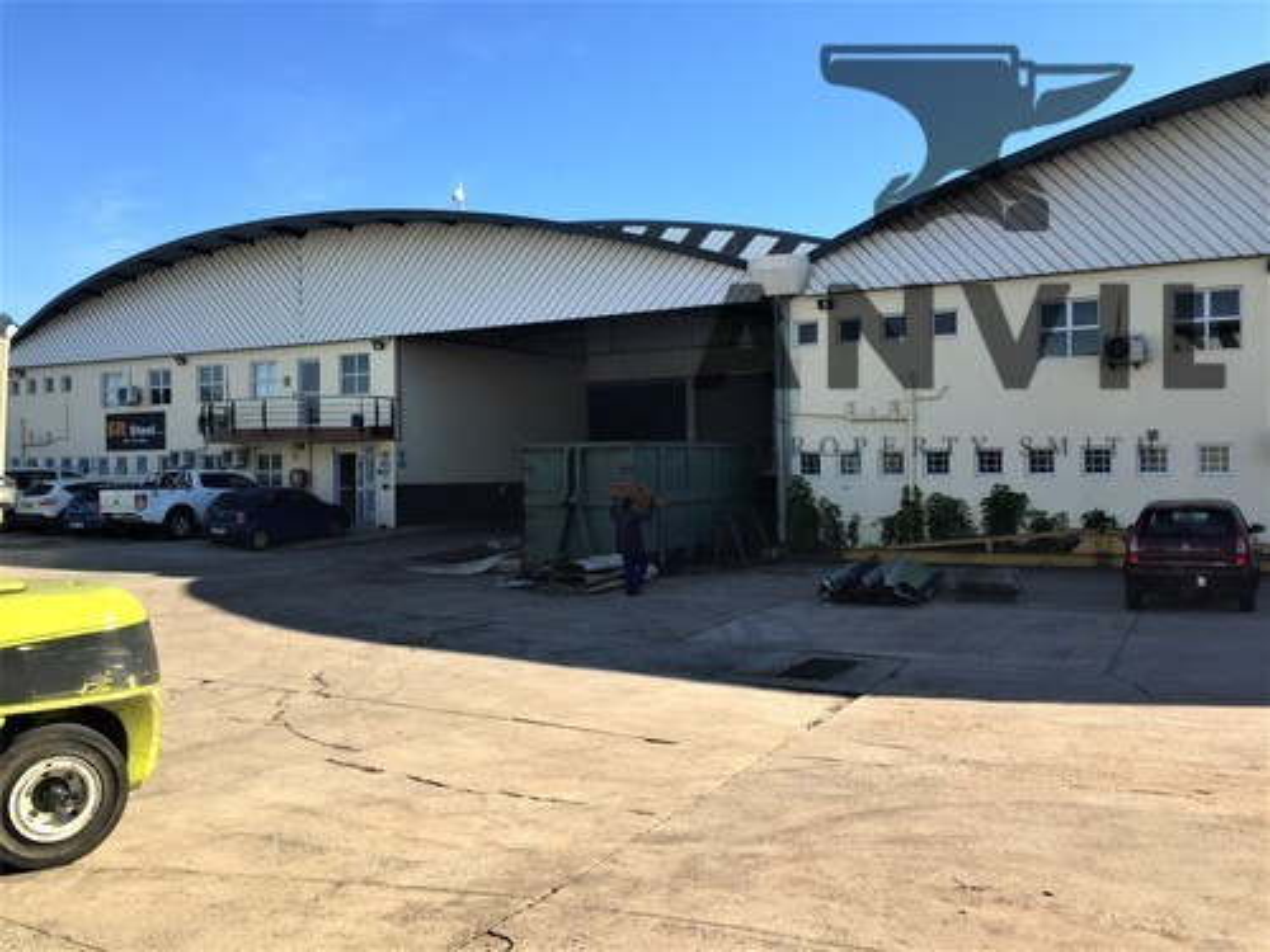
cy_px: 476
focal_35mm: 29
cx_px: 635
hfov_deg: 61.7
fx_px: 1064
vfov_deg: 48.2
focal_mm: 4.15
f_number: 2.2
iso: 32
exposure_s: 1/898
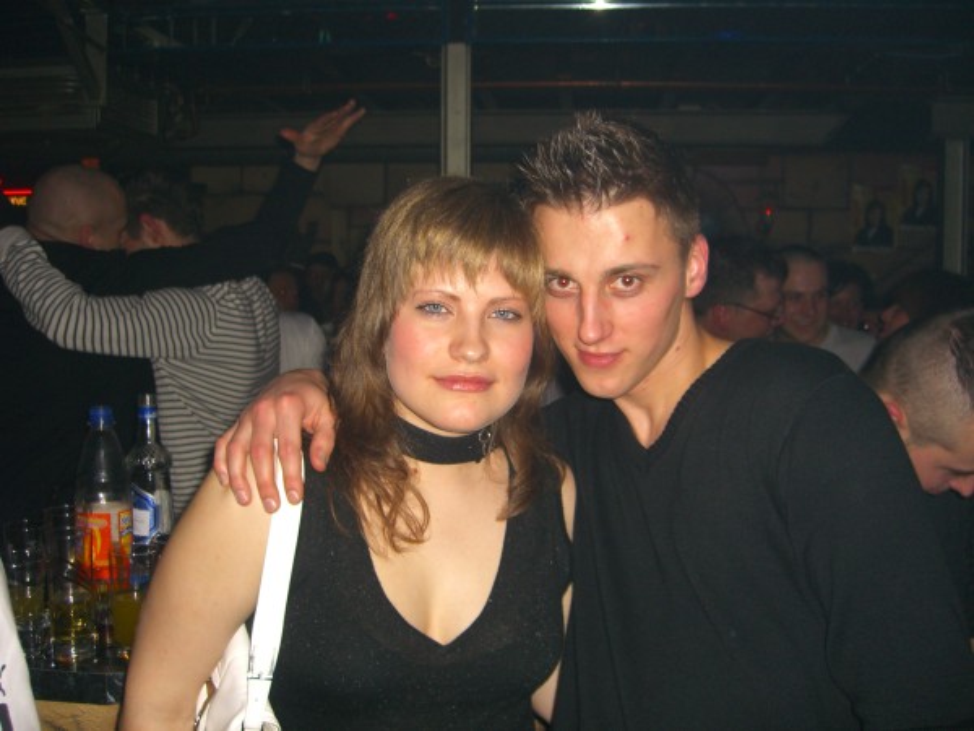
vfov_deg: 37.7
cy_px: 366
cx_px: 487
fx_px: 1069
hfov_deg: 49.0
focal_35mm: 38
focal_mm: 7.9
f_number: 2.8
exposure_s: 1/60
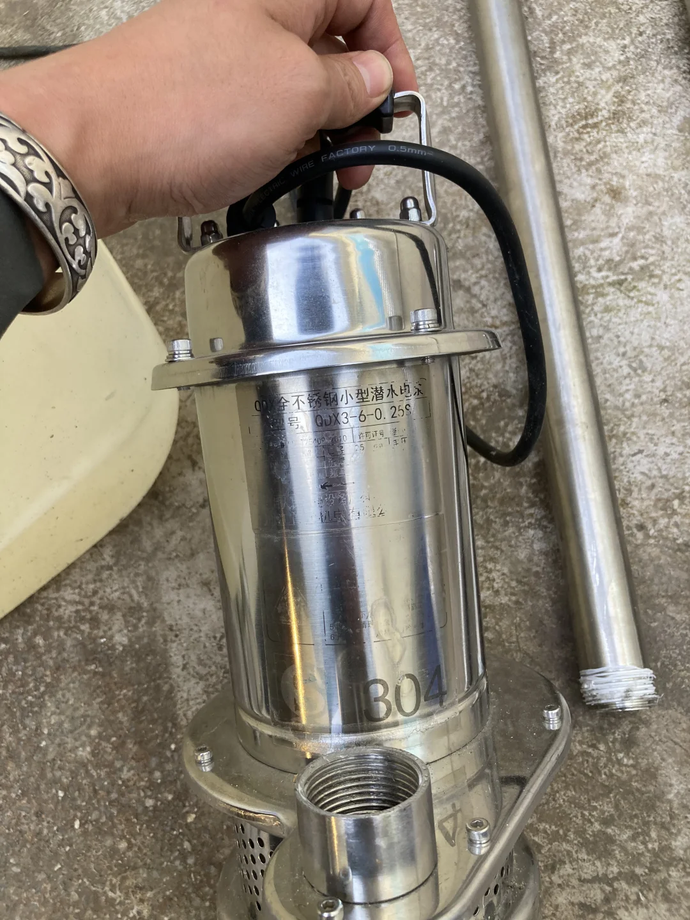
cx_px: 345
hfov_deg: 49.7
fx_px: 744
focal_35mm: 28
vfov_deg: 63.4
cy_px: 460
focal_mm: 3.99
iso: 80
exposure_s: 1/99
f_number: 1.8
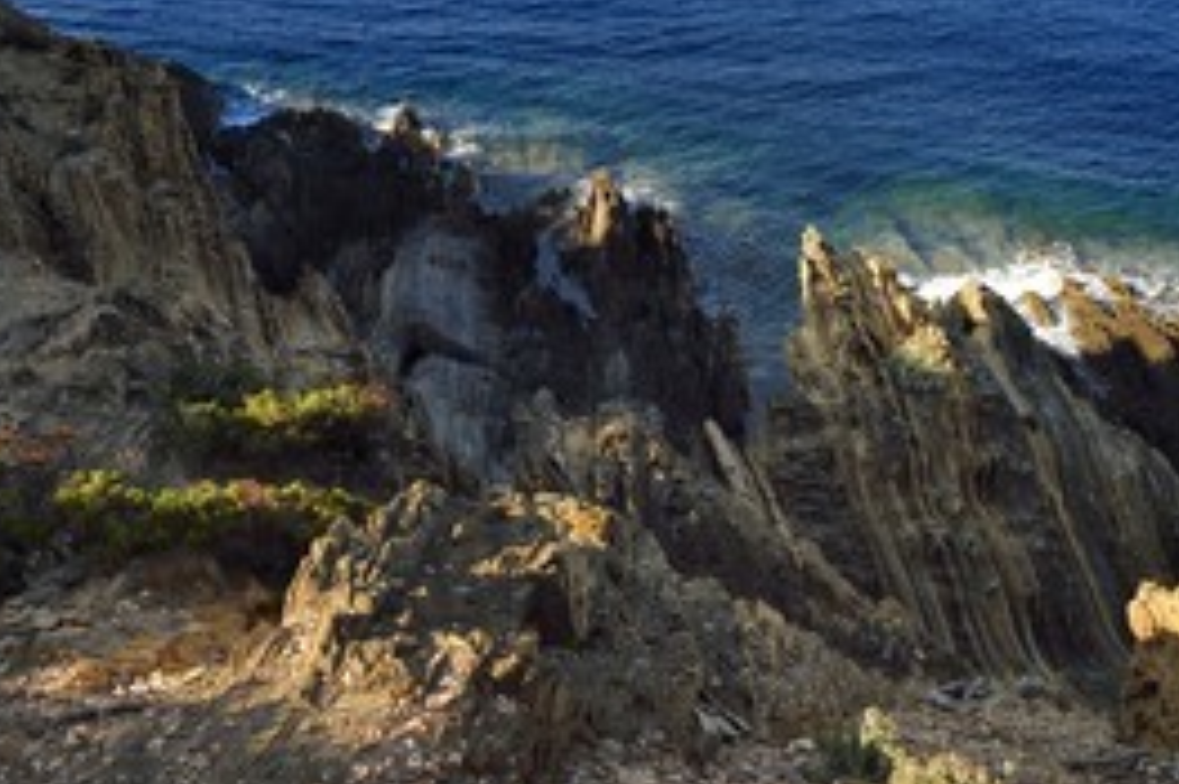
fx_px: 1833
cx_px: 800
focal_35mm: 56
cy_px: 246
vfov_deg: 24.0
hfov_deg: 35.3
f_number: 10
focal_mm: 35
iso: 400
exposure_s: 1/400
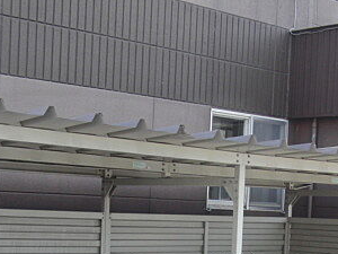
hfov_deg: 24.7
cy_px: 269
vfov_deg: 18.1
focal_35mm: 79
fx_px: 771
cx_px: 202
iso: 100
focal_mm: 6.42
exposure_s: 1/250
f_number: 3.6
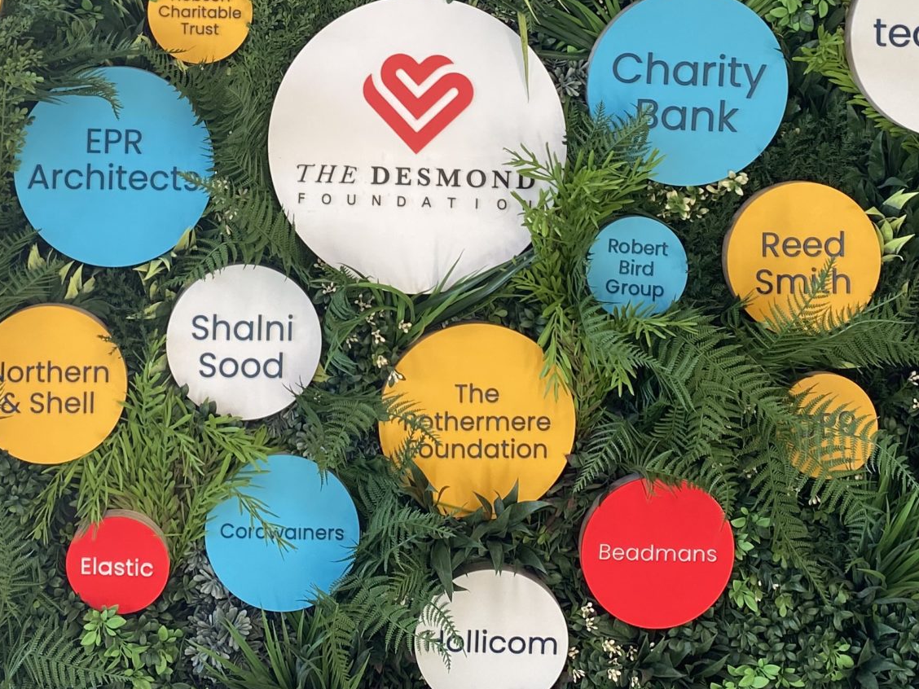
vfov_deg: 23.8
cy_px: 4
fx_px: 1566
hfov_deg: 32.4
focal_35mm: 59
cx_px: 307
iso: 50
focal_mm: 4.25
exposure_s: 1/122
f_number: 1.8
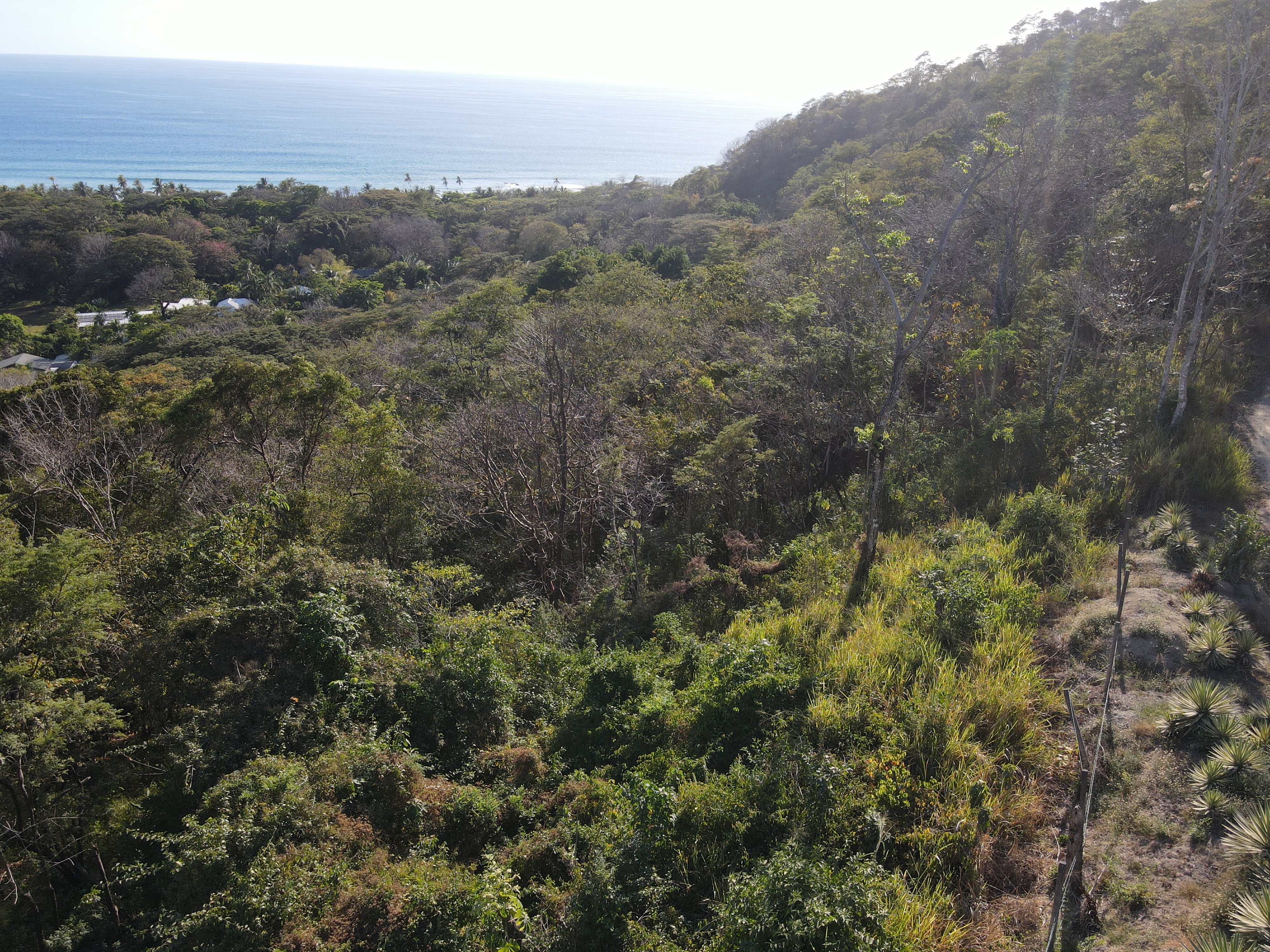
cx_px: 635
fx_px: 881
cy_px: 476
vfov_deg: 56.8
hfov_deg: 71.6
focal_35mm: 24
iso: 100
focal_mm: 4.5
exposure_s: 1/400
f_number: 2.8
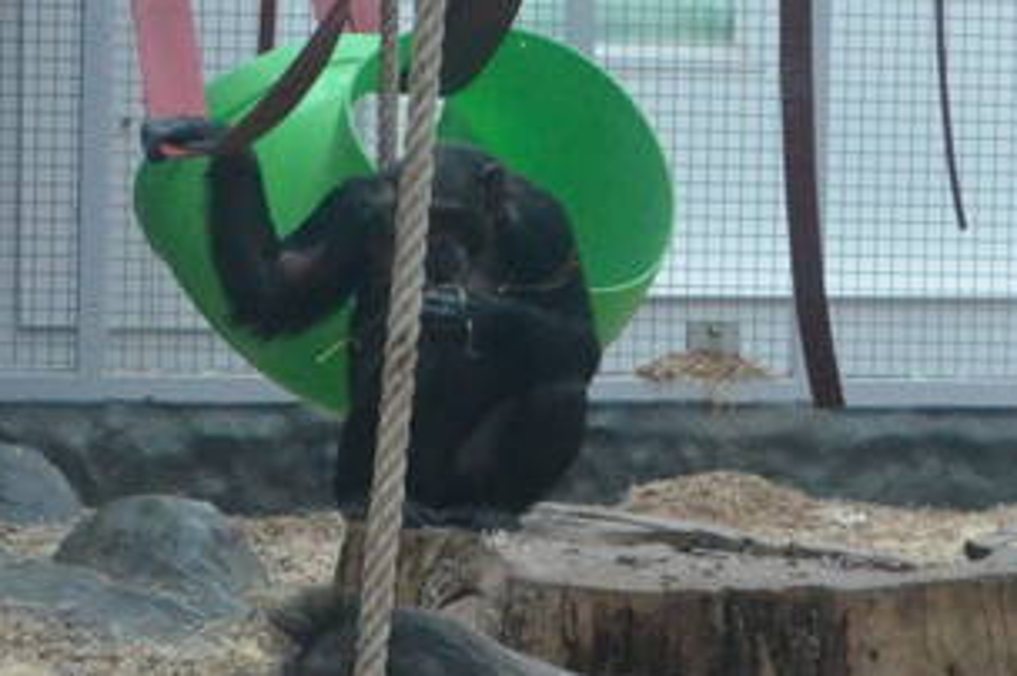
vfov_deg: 3.2
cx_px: 1060
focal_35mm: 434
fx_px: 12237
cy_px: 187
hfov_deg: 4.7
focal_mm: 55
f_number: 8
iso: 2500
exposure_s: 1/250
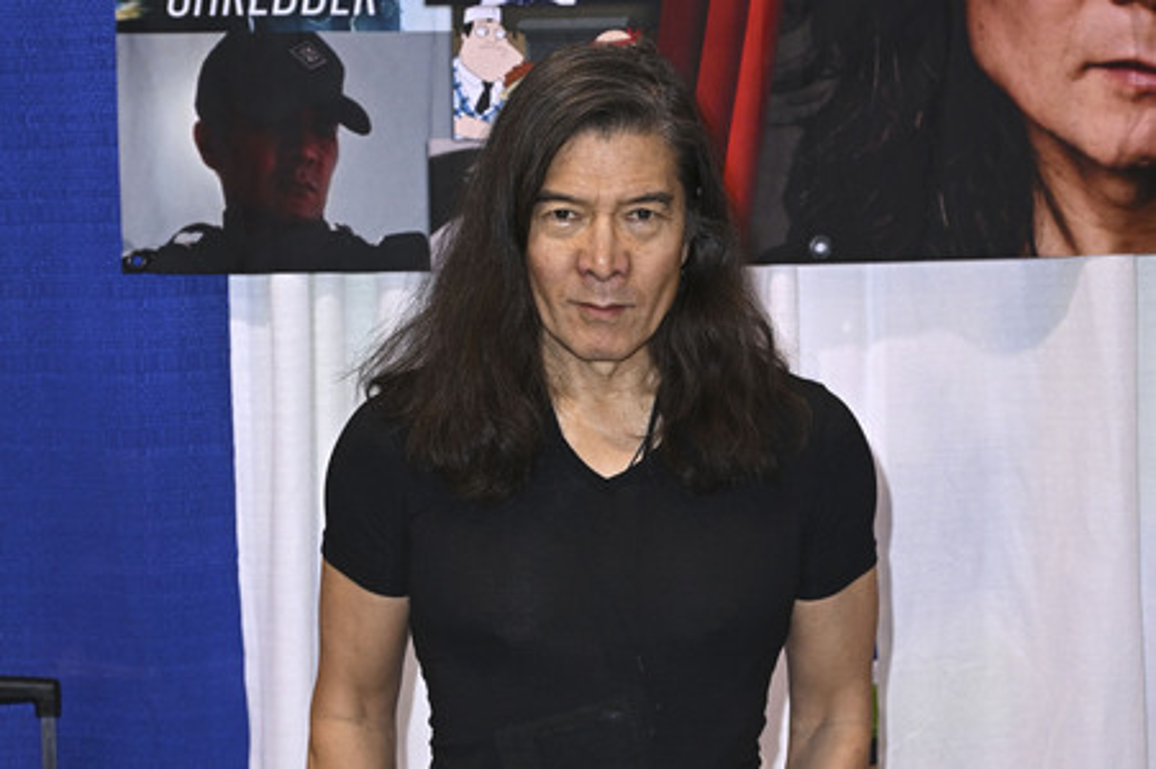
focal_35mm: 56
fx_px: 1797
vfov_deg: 24.2
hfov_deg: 35.7
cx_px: 578
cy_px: 384
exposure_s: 1/250
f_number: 5.6
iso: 1000
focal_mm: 56
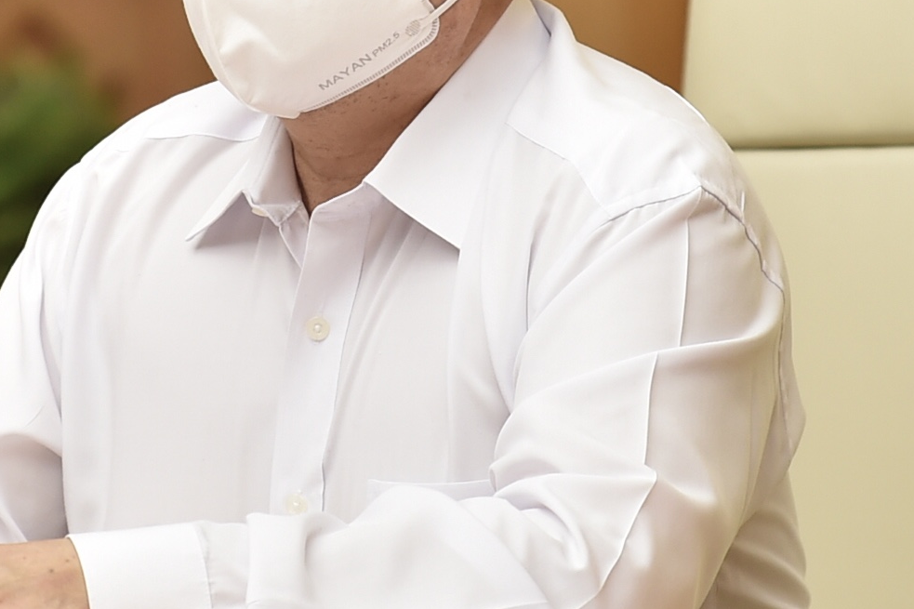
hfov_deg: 5.3
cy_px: 107
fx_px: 9925
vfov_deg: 3.5
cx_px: 25
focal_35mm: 391
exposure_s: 1/200
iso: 800
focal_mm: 200
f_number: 2.8
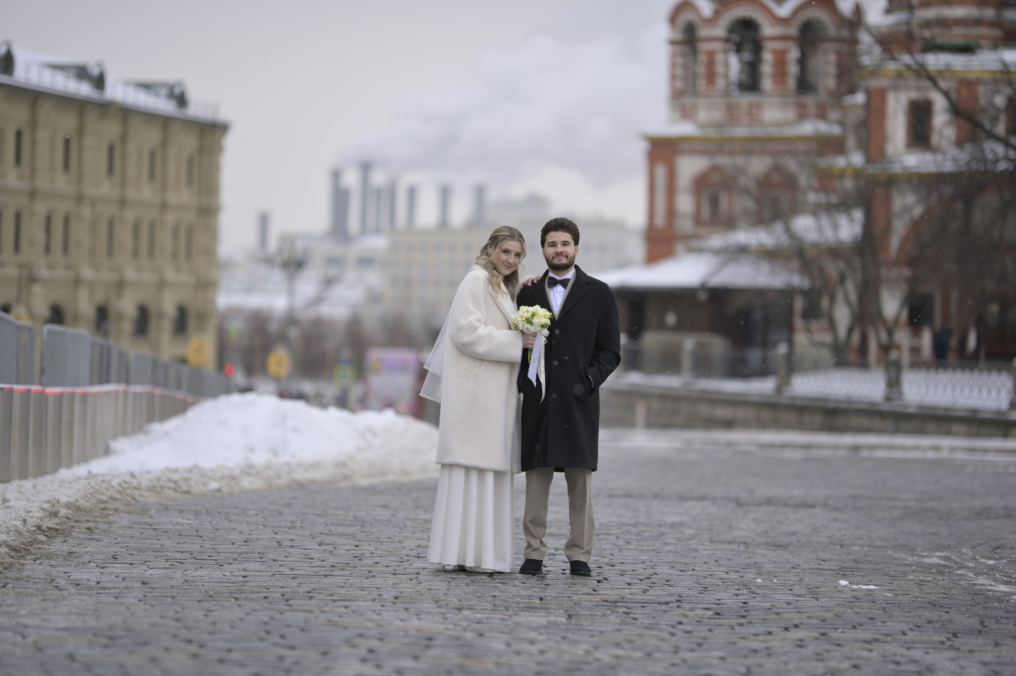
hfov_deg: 19.5
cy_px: 338
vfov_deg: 13.0
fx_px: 2961
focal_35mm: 105
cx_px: 508
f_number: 1.4
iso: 100
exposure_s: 1/1500
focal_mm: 105
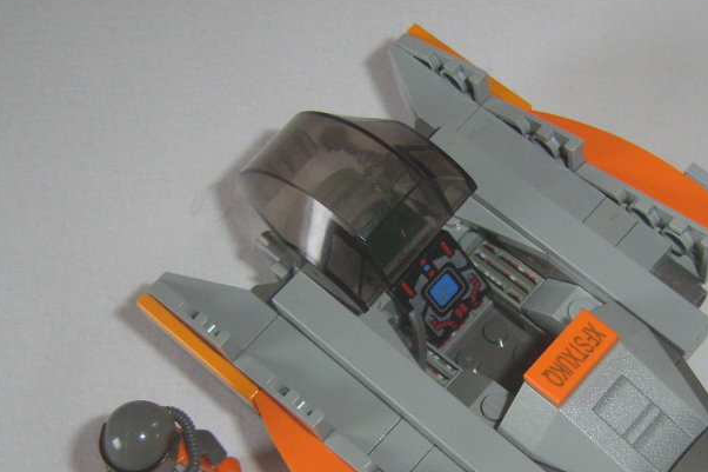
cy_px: 368
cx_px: 466
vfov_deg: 21.3
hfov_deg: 31.7
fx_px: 1239
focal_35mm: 63
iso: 100
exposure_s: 1/30
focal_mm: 7.8
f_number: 2.8
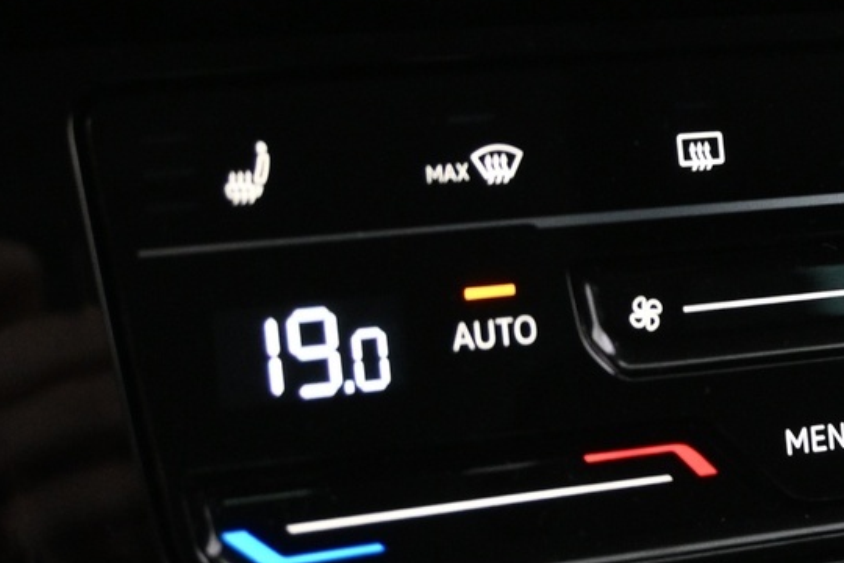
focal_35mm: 104
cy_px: 296
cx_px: 857
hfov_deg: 19.1
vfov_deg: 13.2
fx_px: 2426
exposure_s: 1/25
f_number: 4.2
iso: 1600
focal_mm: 23
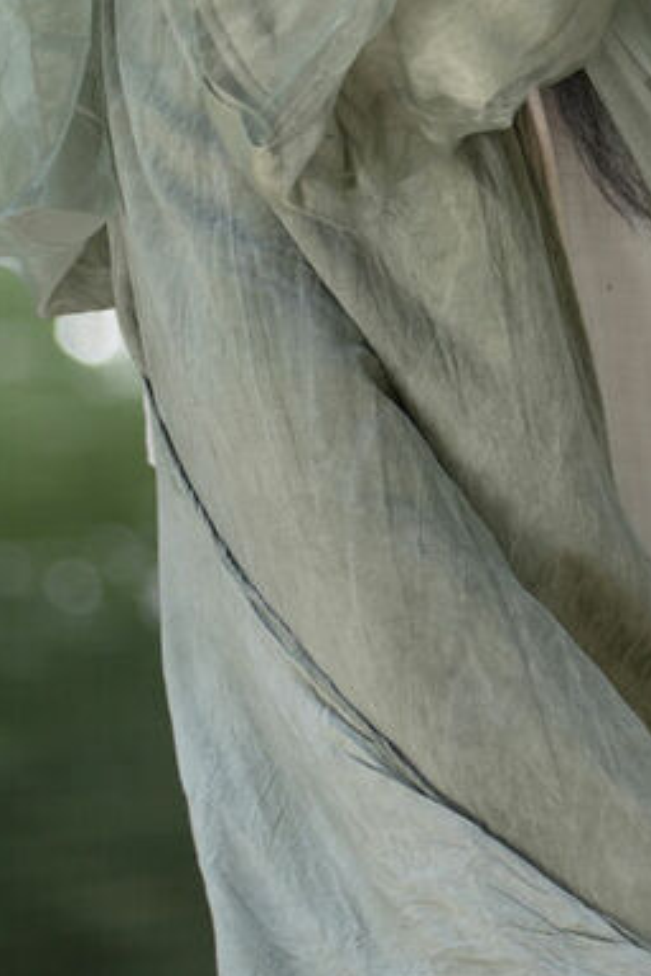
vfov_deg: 3.6
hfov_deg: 2.4
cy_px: -568
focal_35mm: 570
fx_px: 15460
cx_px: 613
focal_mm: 140
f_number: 2.8
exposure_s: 1/1600
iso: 125
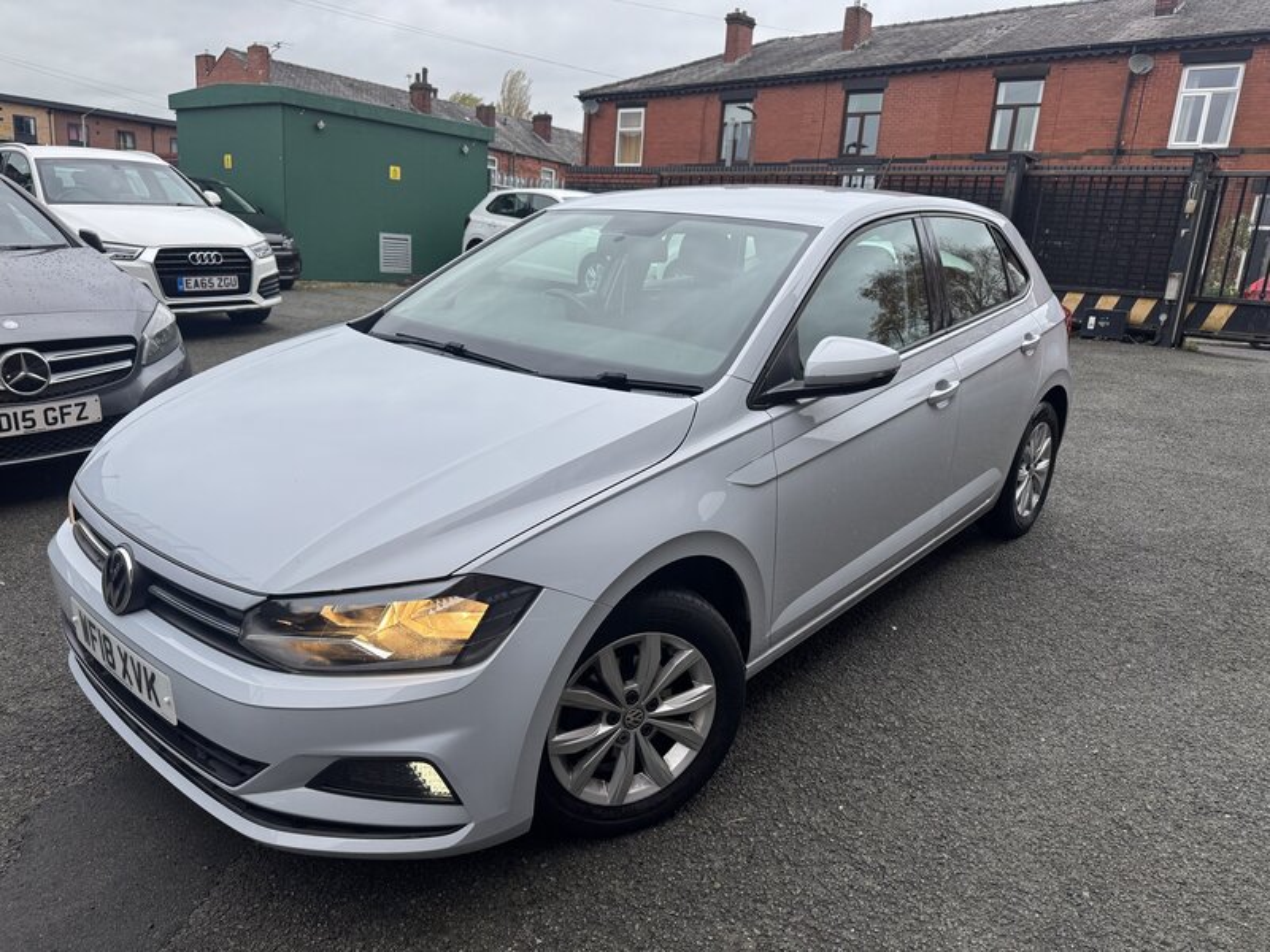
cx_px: 635
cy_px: 476
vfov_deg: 56.8
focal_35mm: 24
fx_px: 881
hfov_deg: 71.6
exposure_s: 1/100
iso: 160
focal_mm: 6.76
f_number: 1.78
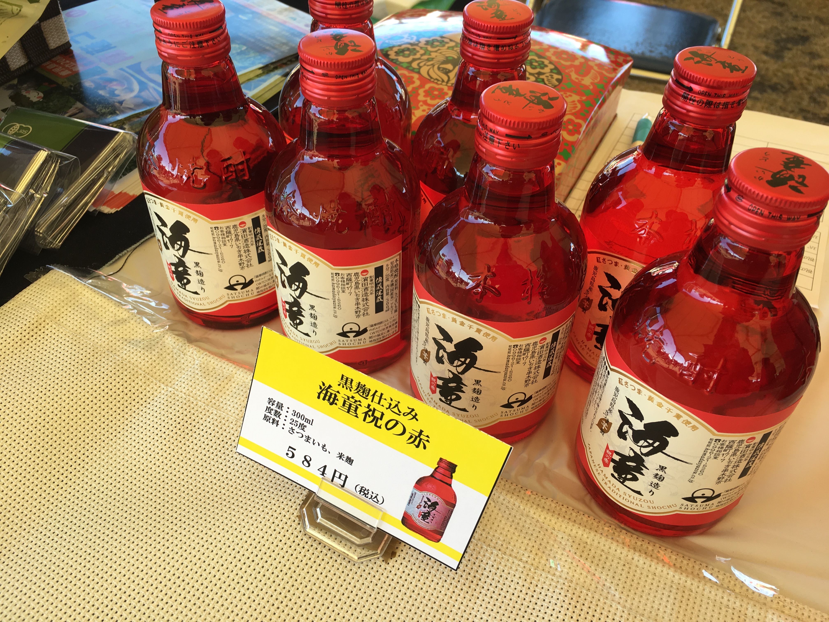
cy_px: 311
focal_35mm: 29
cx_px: 414
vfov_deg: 48.2
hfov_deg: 61.7
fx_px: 695
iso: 25
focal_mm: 4.15
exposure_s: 1/123
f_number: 2.2
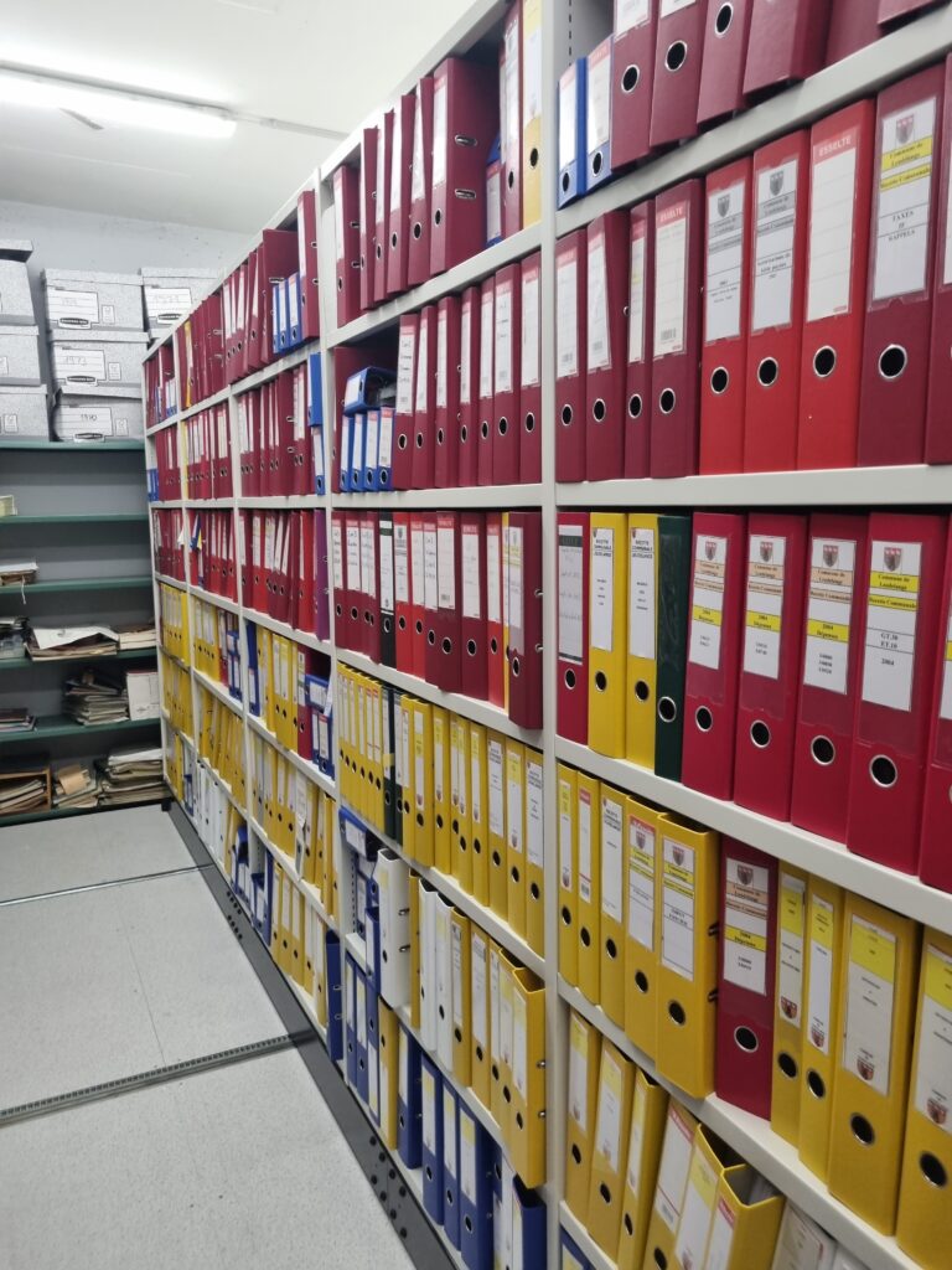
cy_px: 635
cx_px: 476
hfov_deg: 53.1
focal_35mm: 26
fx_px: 953
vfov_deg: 67.3
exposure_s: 1/100
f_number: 1.8
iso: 160
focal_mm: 5.4
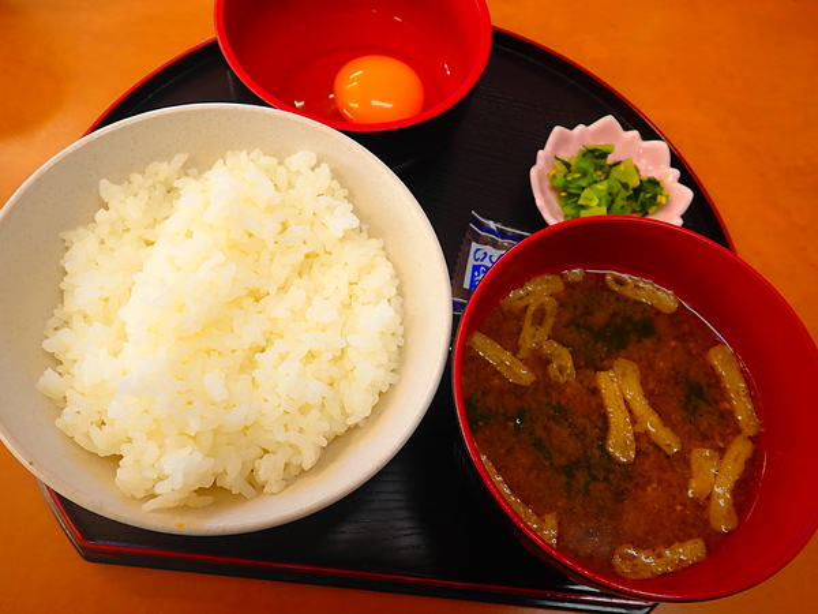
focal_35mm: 28
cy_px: 307
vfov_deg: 49.7
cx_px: 409
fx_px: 662
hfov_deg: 63.4
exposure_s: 1/60
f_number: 2.2
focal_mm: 5.05
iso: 125
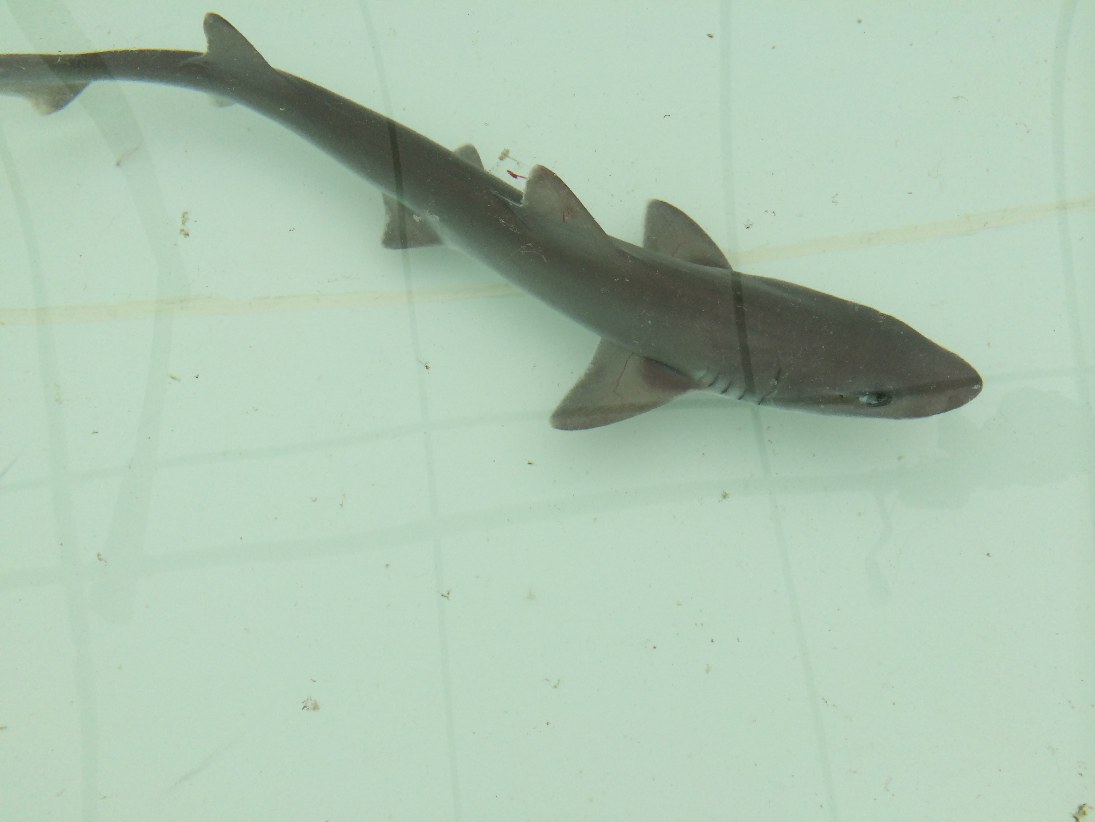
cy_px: 411
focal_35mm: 30
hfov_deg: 60.0
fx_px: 949
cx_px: 548
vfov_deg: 46.8
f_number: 2.2
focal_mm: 4.12
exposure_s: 1/1786
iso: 40
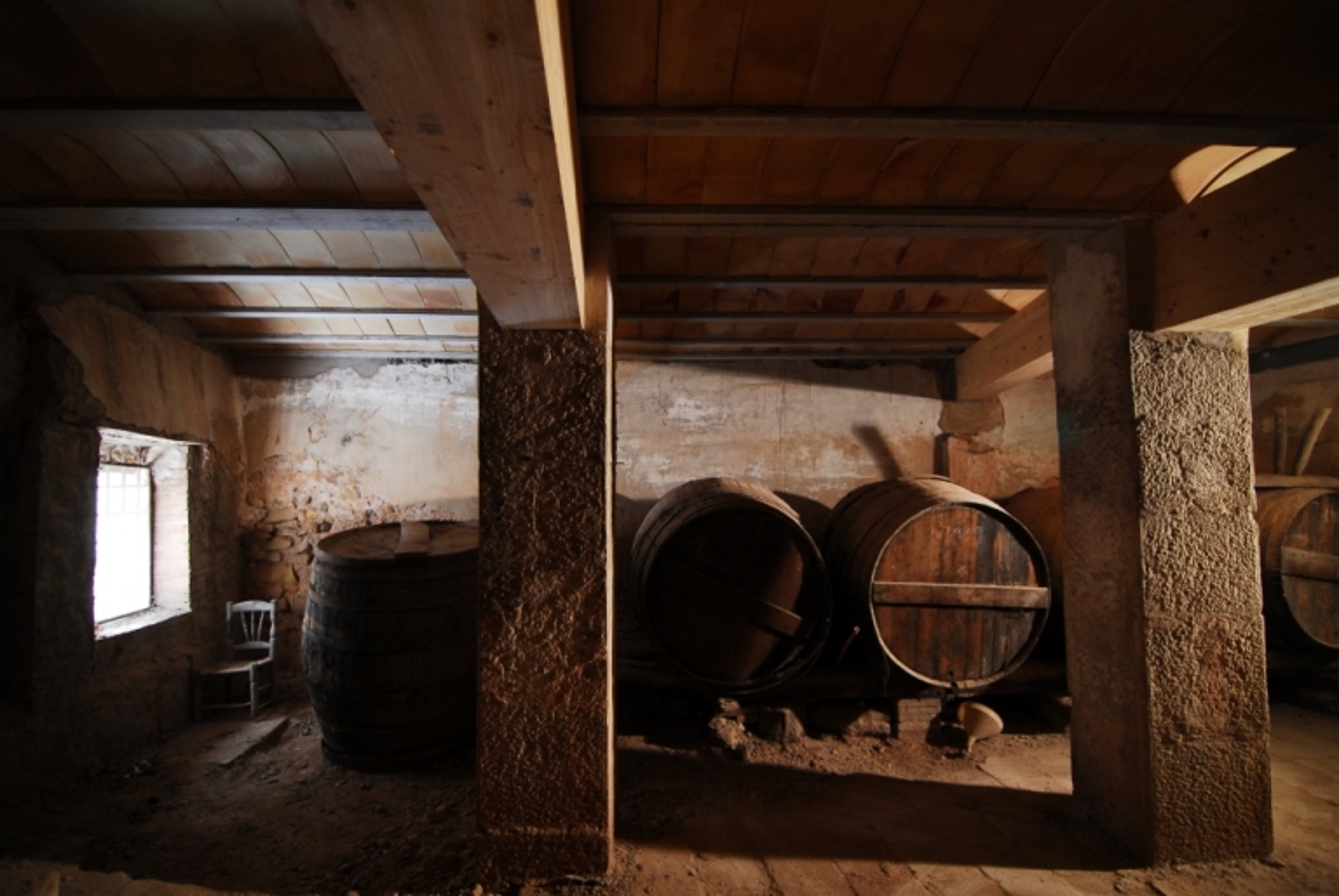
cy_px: 448
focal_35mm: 16
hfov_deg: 94.9
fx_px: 614
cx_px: 670
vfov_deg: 72.2
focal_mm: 11
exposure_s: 1/6
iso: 100
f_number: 2.8
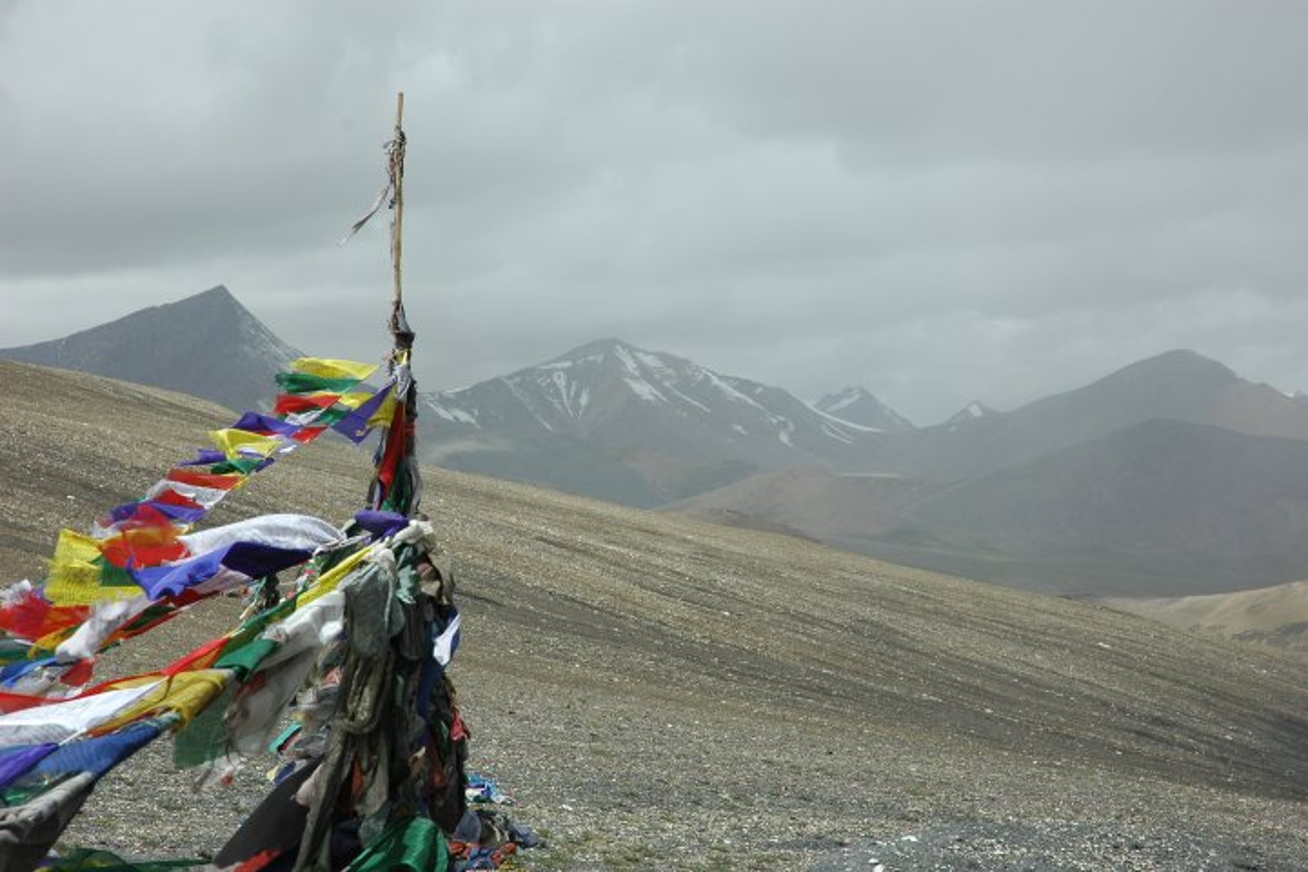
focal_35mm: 105
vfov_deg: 13.0
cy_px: 436
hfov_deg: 19.5
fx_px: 3815
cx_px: 654
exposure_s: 1/400
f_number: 11
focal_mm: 70
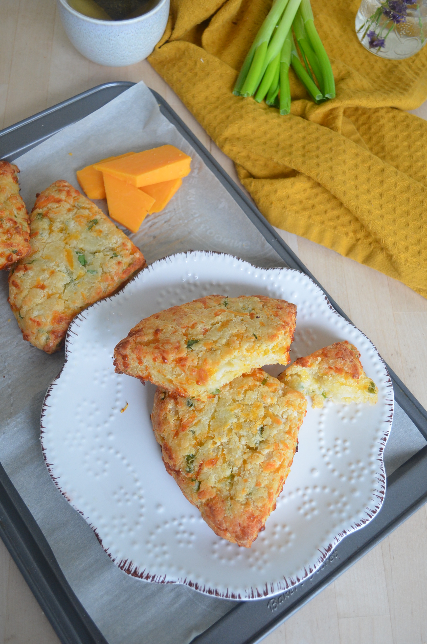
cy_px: 322
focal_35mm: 33
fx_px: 590
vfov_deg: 57.3
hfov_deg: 39.8
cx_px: 214
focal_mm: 22
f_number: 4
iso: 800
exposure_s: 1/60
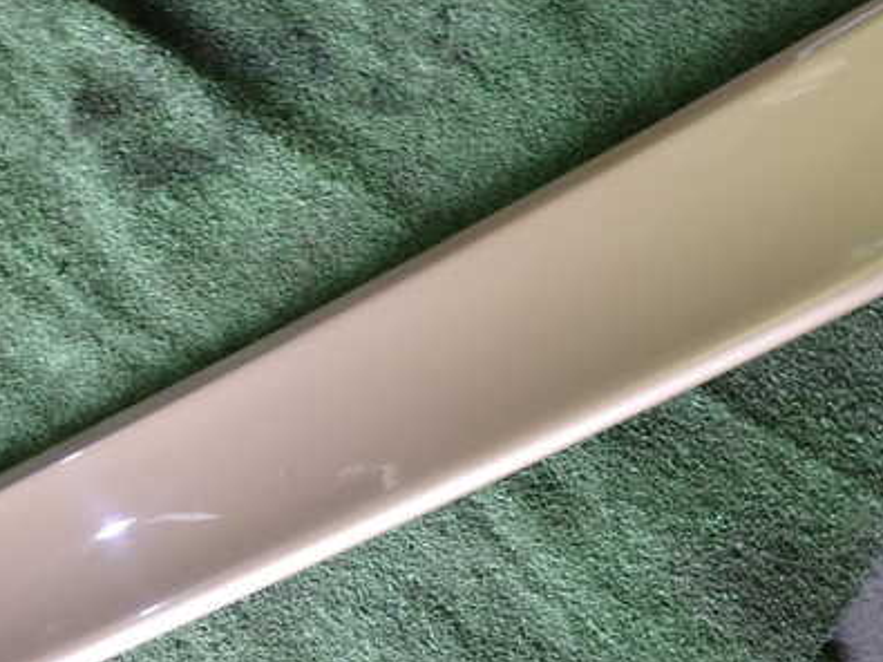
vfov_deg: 37.6
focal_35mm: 38
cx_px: 485
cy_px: 371
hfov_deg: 48.9
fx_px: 969
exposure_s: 1/50
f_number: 2
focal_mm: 4.5
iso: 200
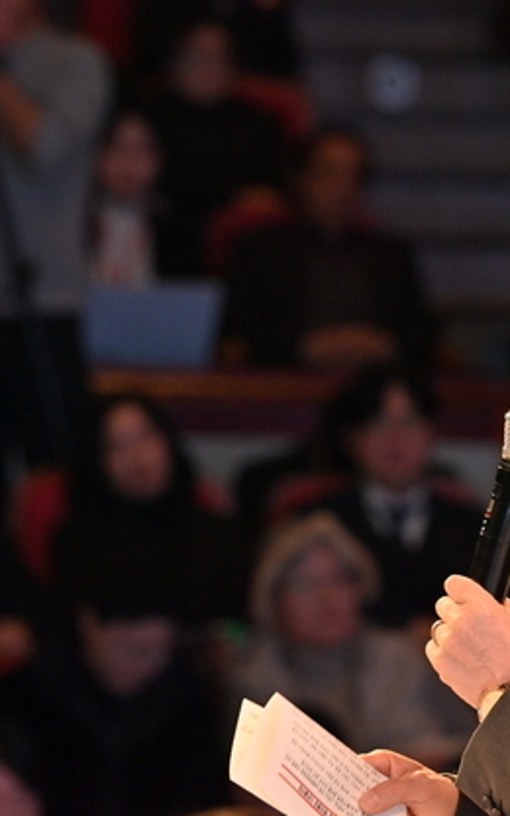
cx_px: 337
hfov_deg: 4.3
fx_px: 6850
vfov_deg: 6.8
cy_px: 407
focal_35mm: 308
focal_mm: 200
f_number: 5.6
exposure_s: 1/250
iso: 1000
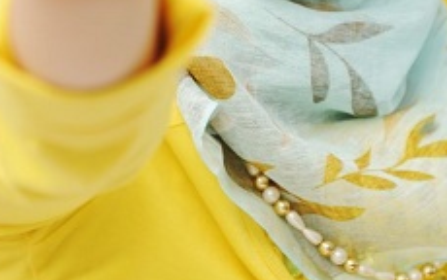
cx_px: 278
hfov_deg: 9.7
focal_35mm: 217
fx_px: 2645
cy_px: -143
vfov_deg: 6.0
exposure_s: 1/200
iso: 200
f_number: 3.5
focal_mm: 70
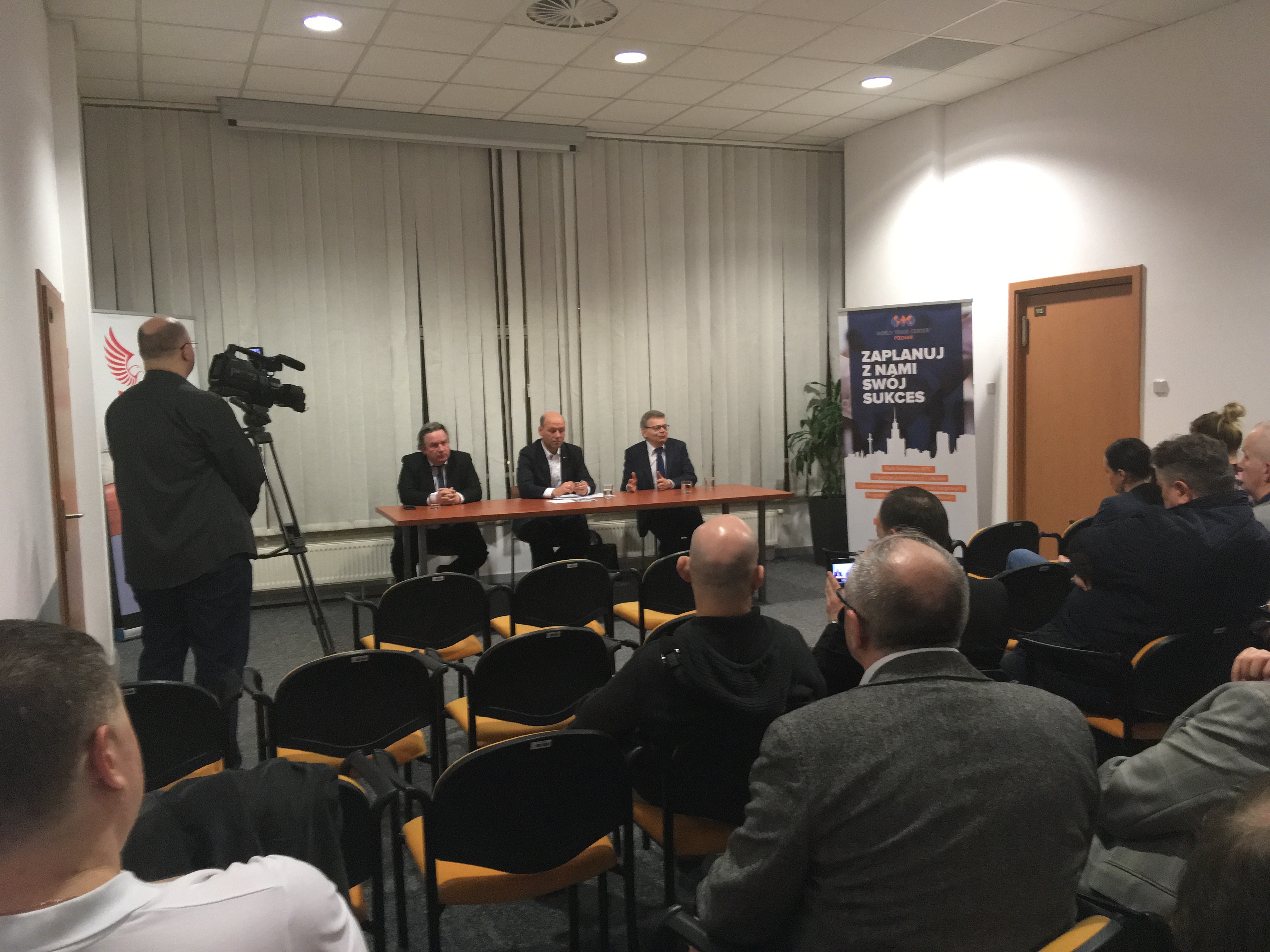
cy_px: 476
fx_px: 1064
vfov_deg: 48.2
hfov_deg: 61.7
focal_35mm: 29
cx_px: 635
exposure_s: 1/25
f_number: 2.2
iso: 200
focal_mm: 4.15
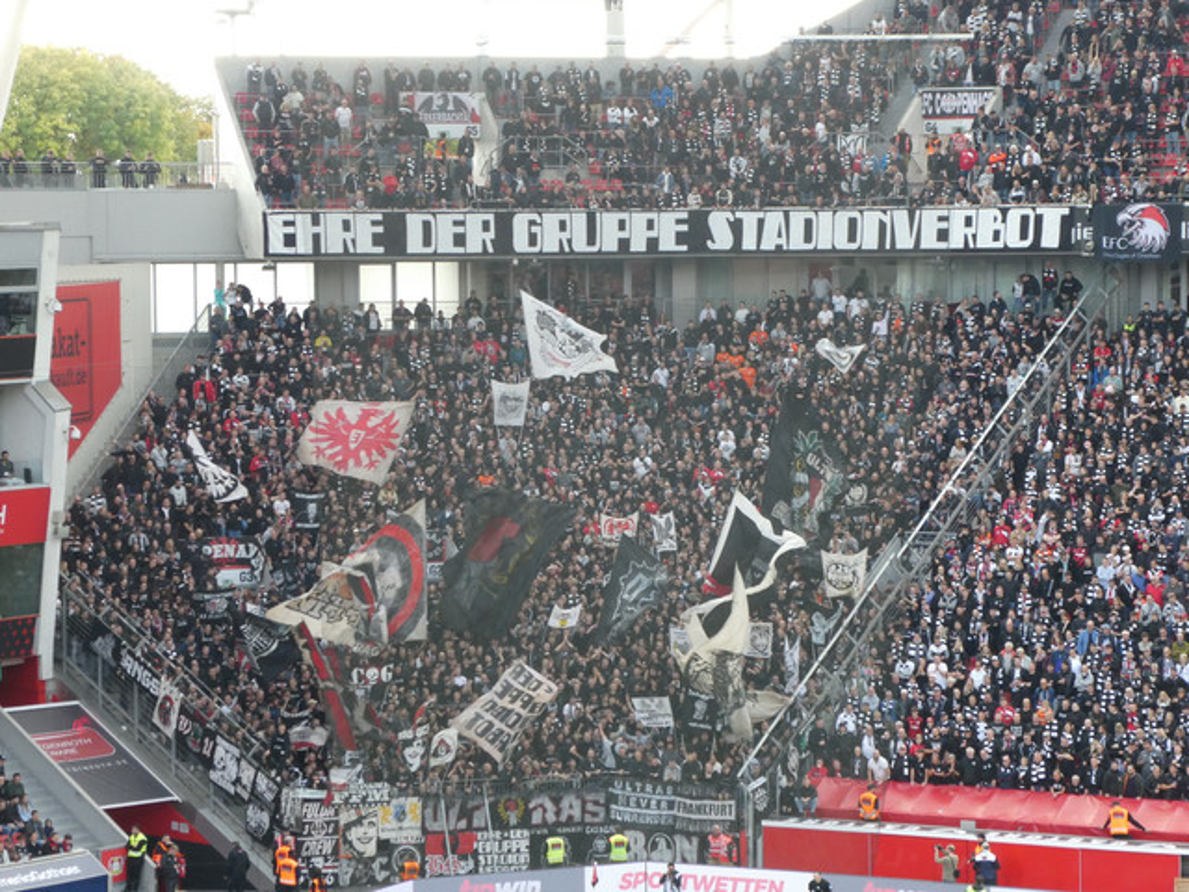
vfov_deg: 11.0
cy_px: 446
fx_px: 4637
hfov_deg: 14.6
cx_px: 594
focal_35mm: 135
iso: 320
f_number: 5.3
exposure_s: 1/125
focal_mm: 24.2
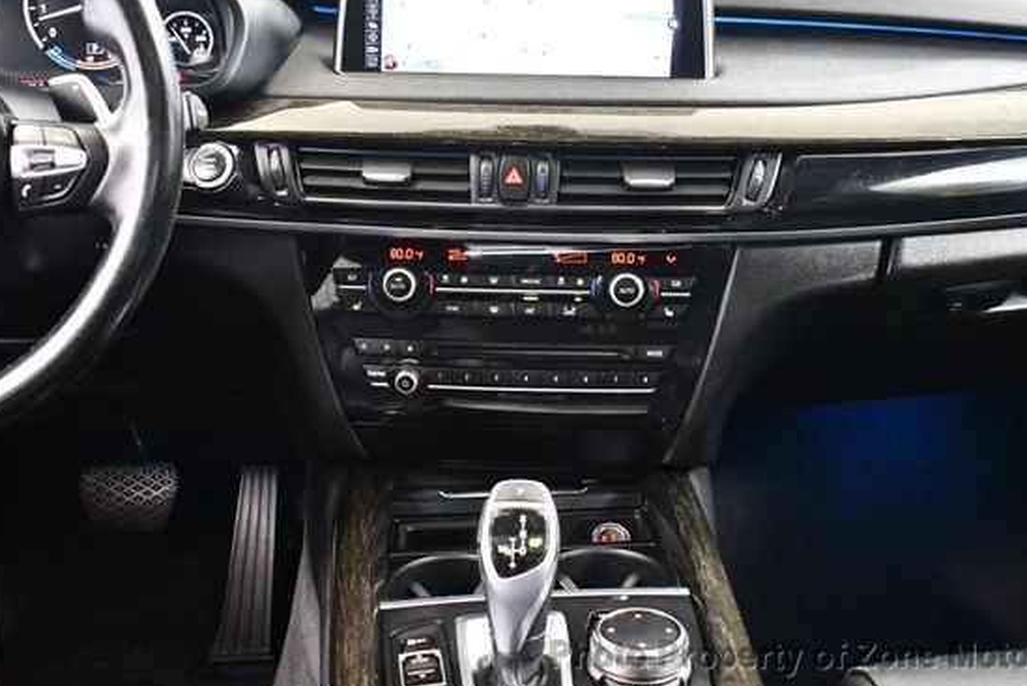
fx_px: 1199
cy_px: 292
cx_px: 528
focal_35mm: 42
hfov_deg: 46.4
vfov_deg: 31.9
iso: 7200
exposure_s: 1/60
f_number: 3.5
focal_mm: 18
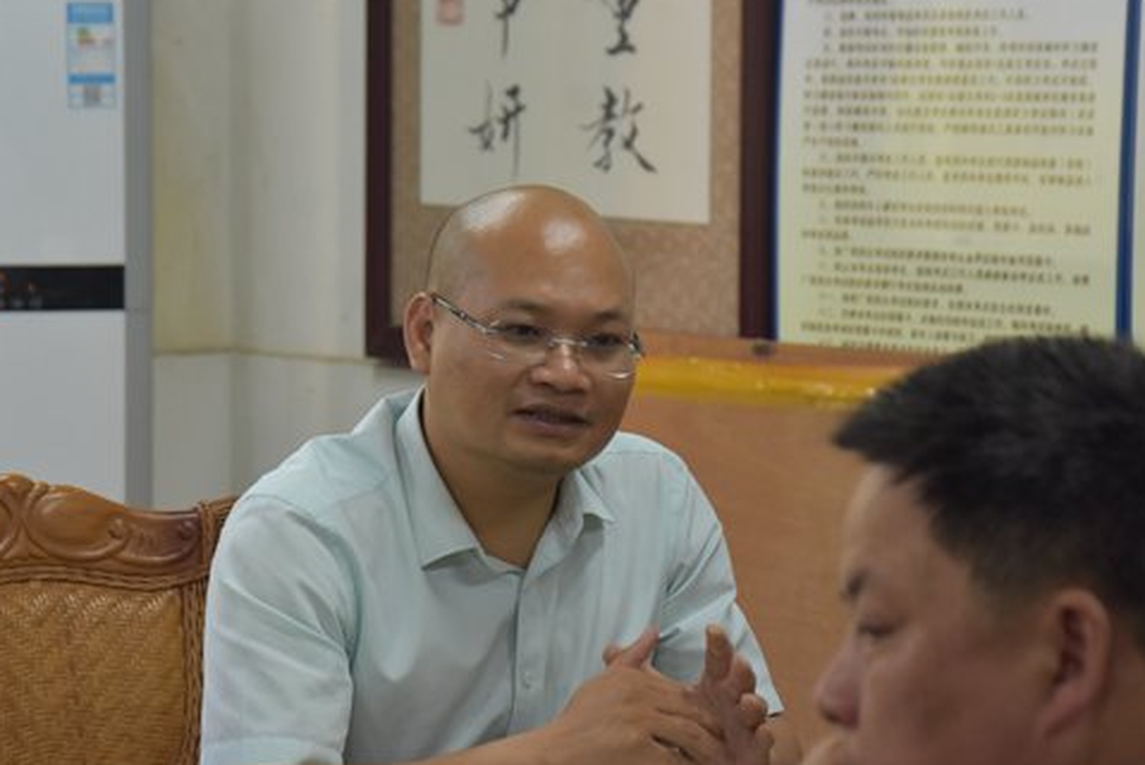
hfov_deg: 12.6
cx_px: 442
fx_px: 5187
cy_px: 349
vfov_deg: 8.4
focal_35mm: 163
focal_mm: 80
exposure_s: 1/80
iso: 800
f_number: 5.3
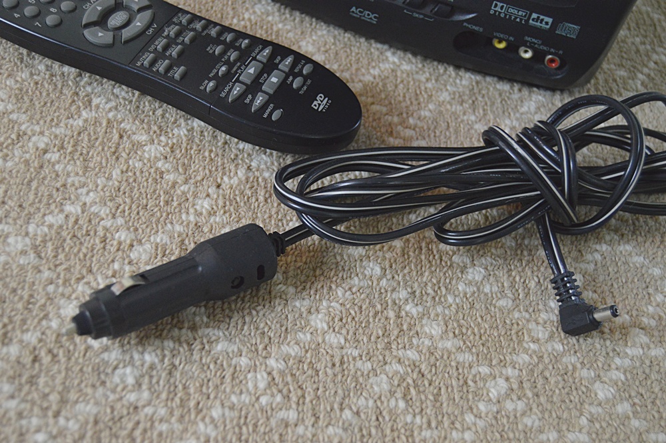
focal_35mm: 45
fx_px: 832
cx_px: 333
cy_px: 222
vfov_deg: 29.8
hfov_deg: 43.6
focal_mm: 30
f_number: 4.2
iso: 1800
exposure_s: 1/60
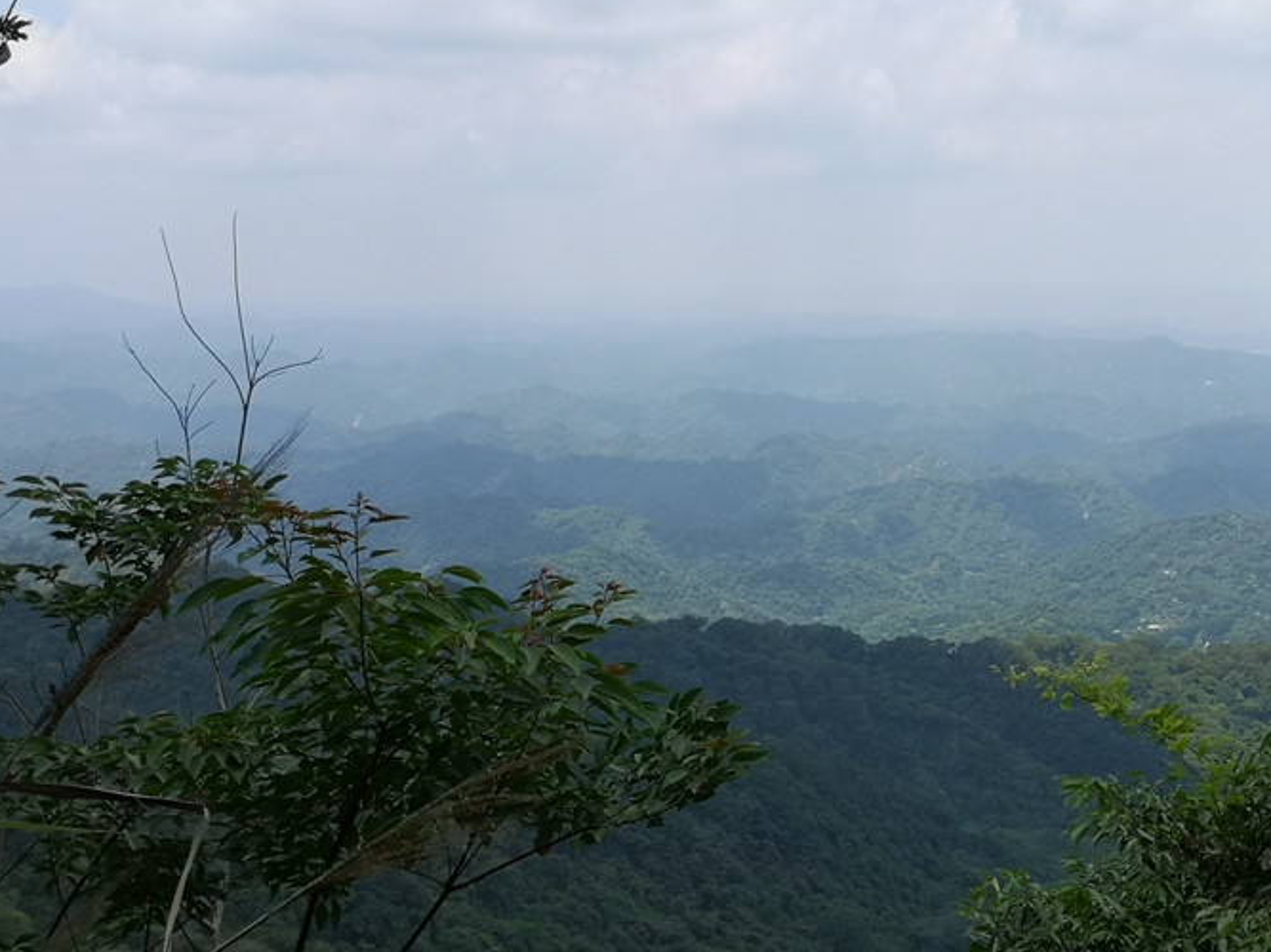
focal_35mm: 54
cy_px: 442
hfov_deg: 35.5
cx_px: 726
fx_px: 1982
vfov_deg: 27.0
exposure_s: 1/1616
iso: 50
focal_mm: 3.95
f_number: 1.8
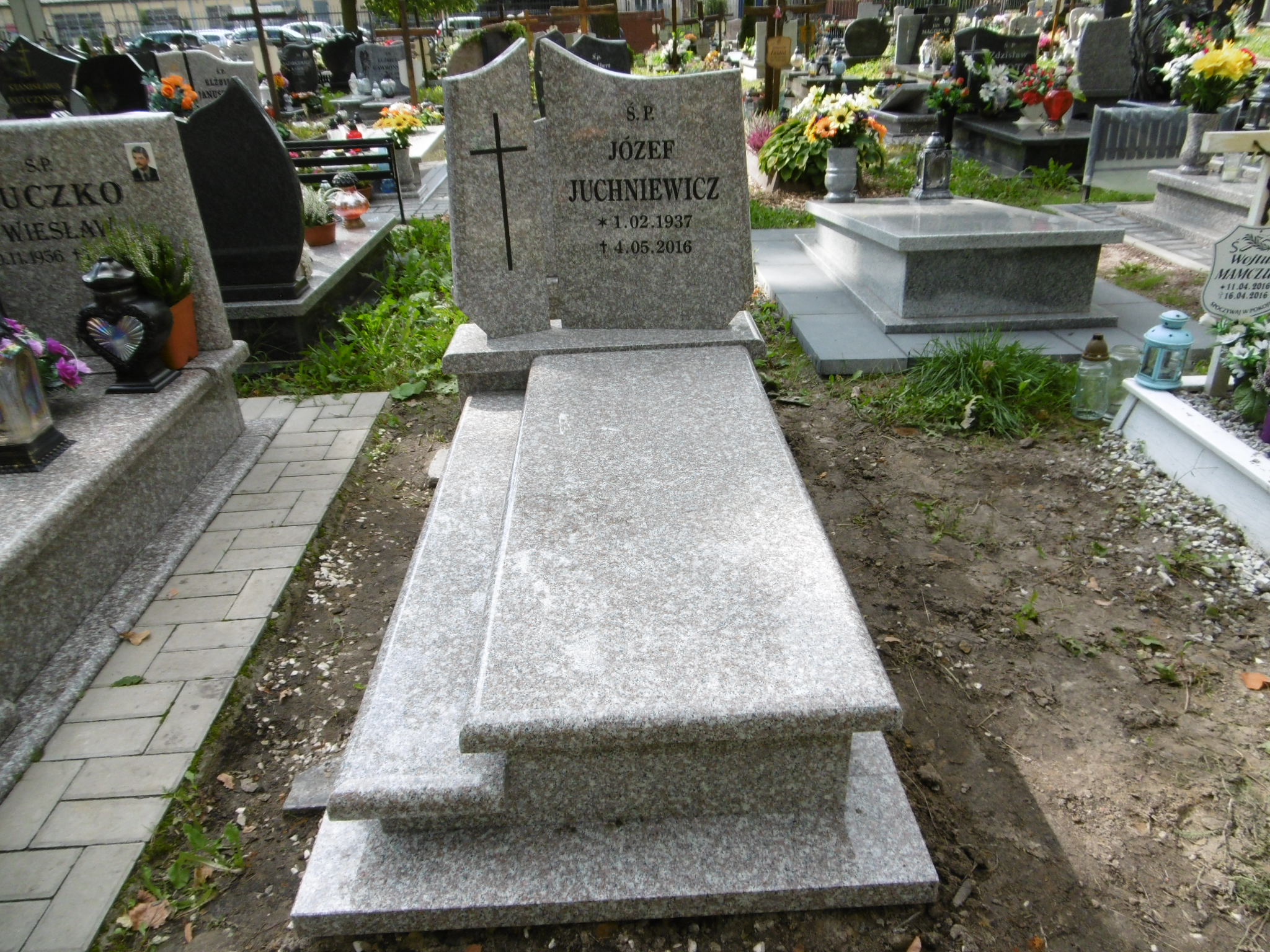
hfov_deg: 71.6
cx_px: 635
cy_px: 476
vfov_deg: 56.8
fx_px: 881
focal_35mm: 24
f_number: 3.1
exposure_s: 1/500
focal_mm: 4.3
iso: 100
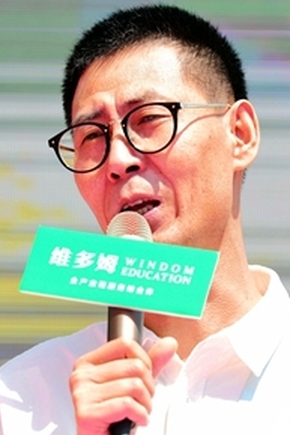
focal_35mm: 363
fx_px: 4381
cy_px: 218
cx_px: 134
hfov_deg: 3.8
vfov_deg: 5.7
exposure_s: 1/1600
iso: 200
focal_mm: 140
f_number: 3.5
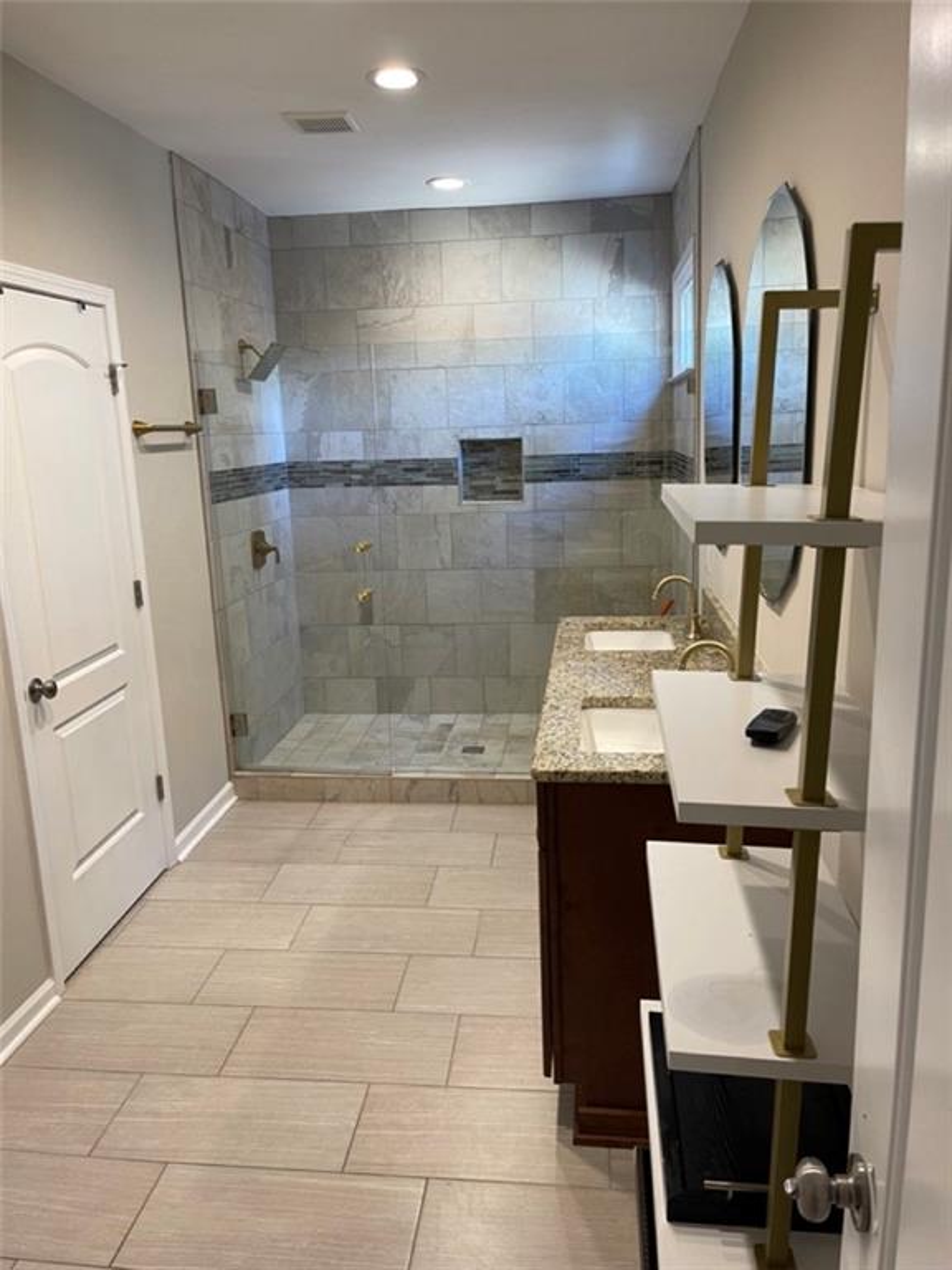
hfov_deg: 54.9
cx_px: 476
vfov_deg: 69.4
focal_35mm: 25
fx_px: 917
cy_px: 635
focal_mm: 5.1
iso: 100
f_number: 1.6
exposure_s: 1/60
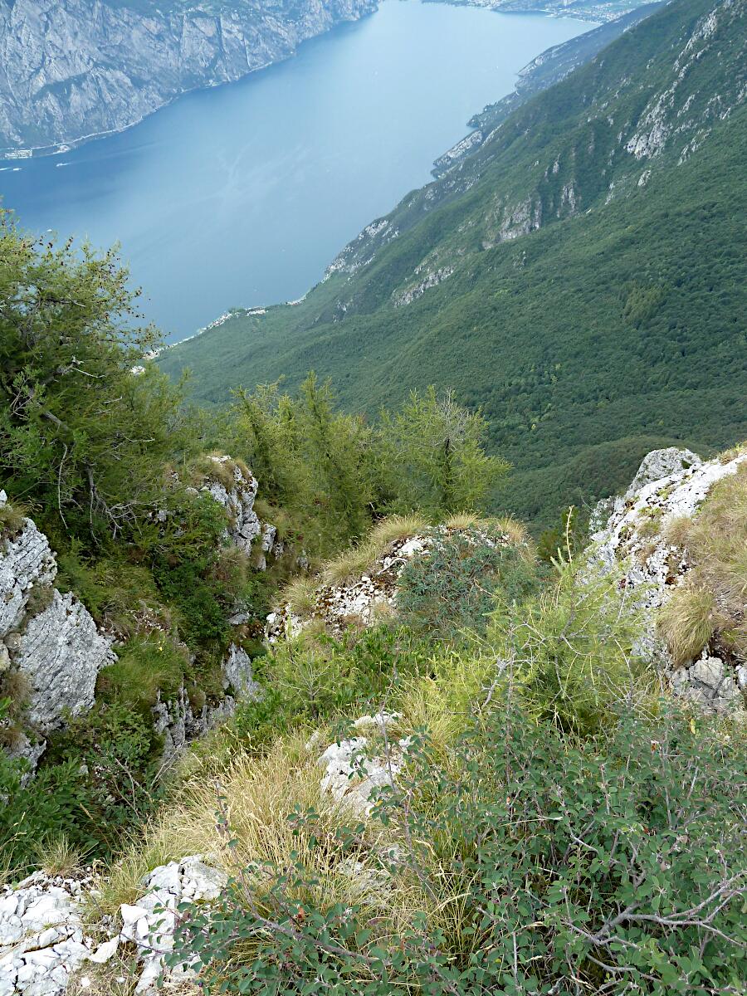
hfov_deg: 54.9
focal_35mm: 25
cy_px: 498
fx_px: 719
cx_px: 374
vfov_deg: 69.4
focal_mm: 4.1
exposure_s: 1/200
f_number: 4
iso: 80
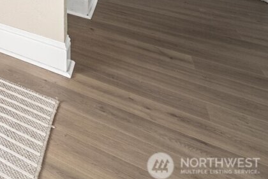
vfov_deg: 23.7
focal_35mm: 40
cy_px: -113
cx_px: -171
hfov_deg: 26.0
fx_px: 298
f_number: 7.1
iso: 1000
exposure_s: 1/25
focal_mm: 12
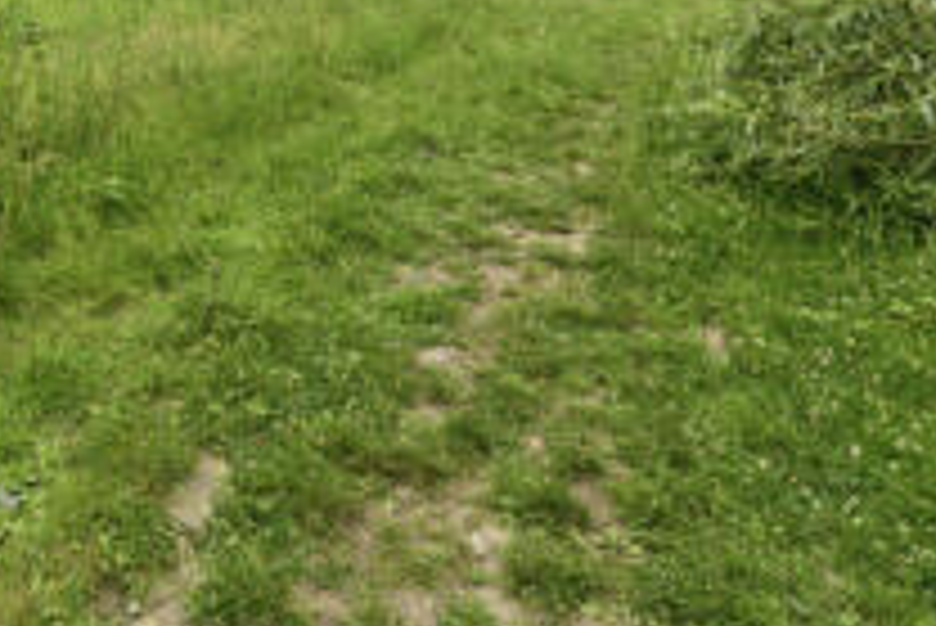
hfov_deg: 55.3
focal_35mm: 32
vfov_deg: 36.2
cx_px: 212
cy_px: -29
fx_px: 833
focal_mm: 14
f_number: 9
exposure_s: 1/1000
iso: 400
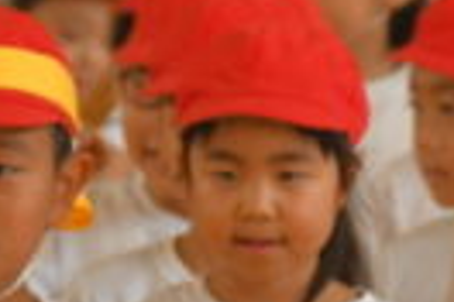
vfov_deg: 1.2
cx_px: 353
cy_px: 112
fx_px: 14817
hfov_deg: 1.8
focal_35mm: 1175
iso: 800
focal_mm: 155
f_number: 6
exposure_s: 1/200
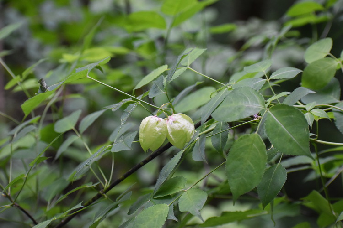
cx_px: 172
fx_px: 1000
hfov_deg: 19.5
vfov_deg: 13.0
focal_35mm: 105
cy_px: 114
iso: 2000
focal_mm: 70
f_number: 4.5
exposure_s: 1/125
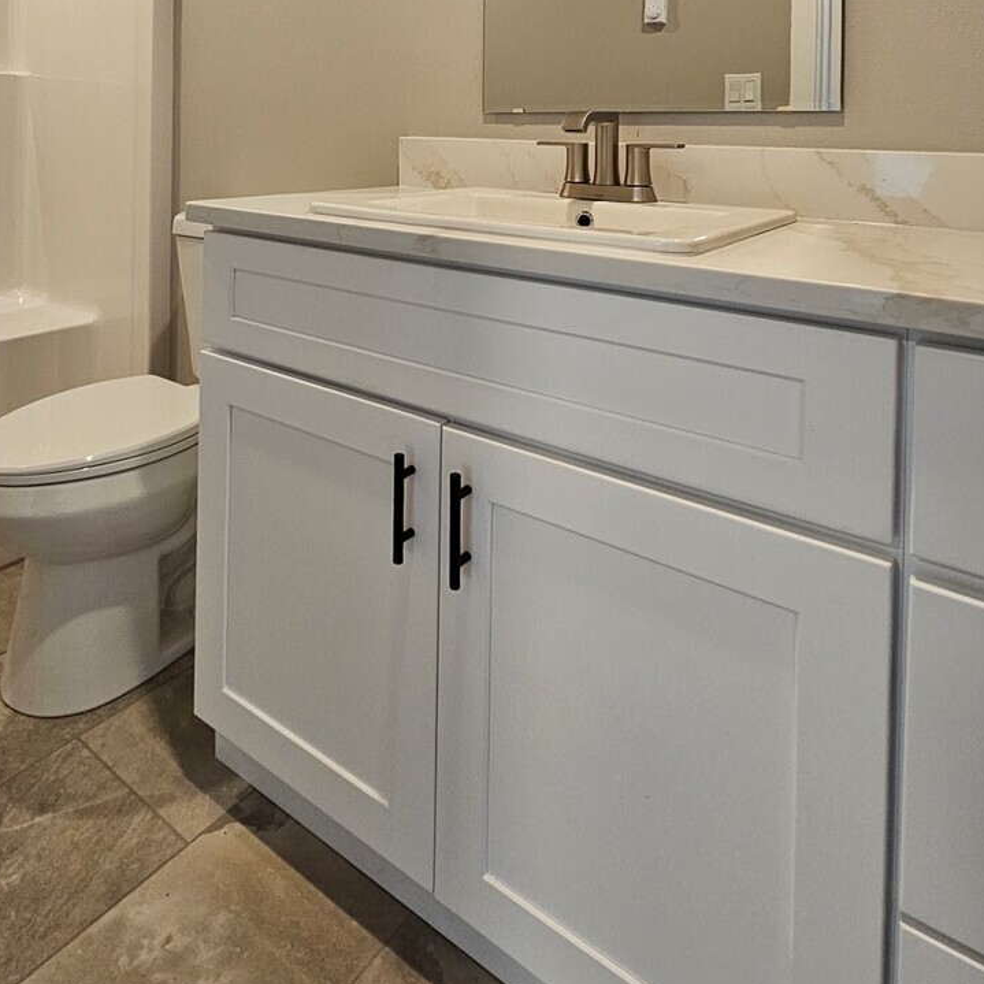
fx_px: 740
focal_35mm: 23
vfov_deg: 59.4
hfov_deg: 66.3
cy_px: 137
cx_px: 374
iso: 200
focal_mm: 2.2
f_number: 2.2
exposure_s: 1/60
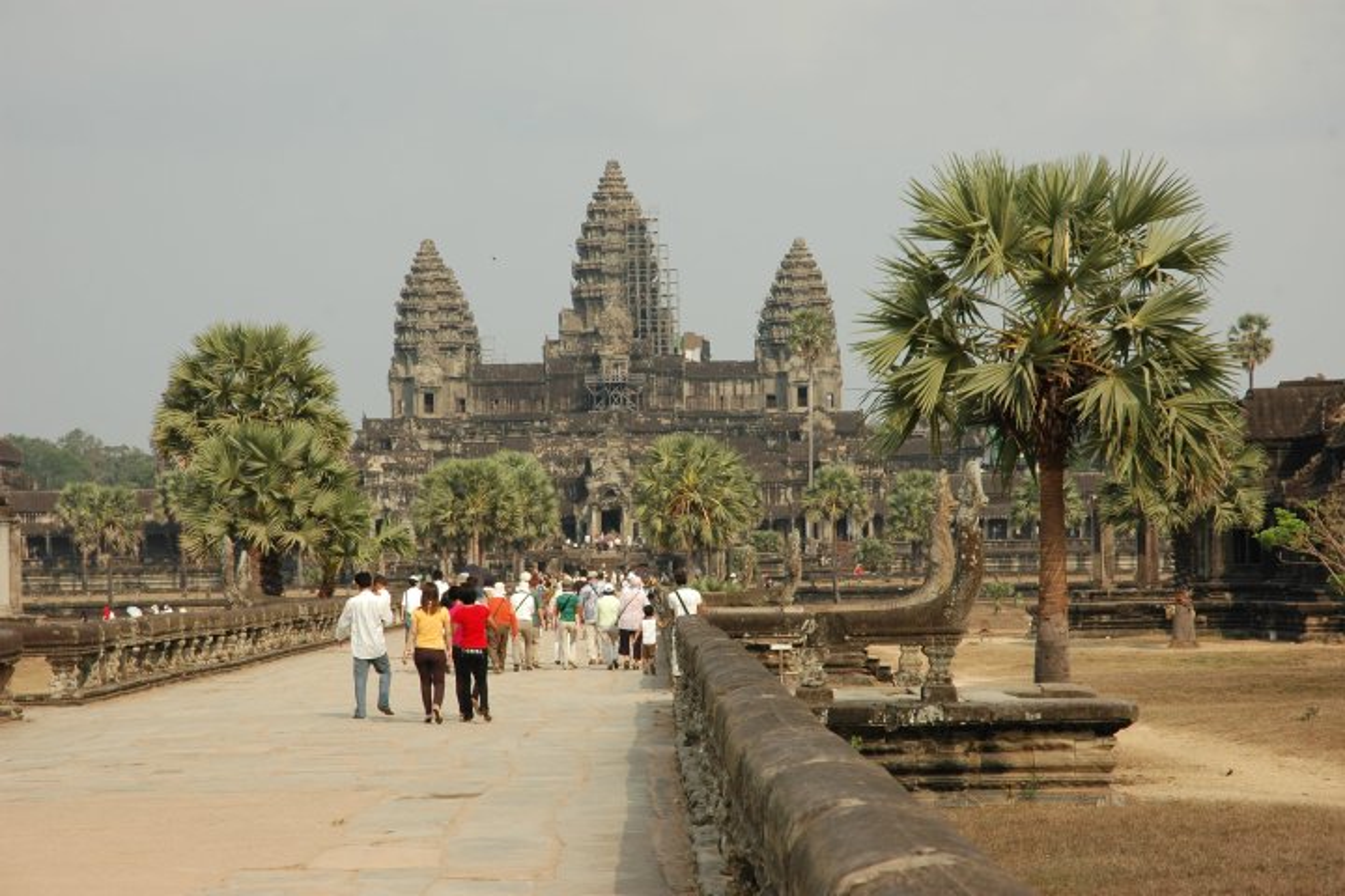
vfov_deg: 13.0
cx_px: 672
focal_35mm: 105
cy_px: 448
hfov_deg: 19.5
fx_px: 3923
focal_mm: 70
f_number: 9
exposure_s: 1/320
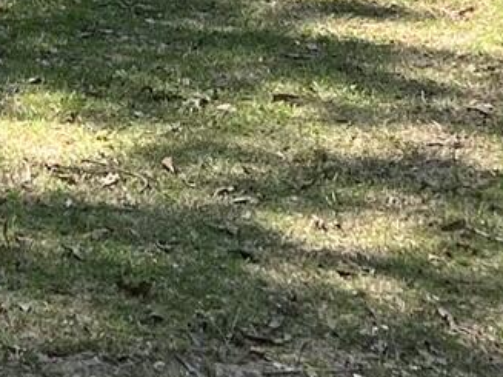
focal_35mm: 163
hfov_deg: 12.0
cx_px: -17
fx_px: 2368
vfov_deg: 8.5
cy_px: -449
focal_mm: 5.7
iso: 50
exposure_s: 1/965
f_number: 1.5
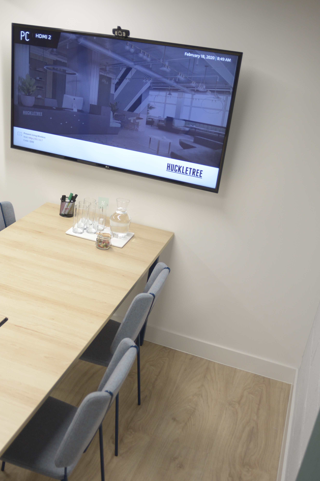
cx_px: 42
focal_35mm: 47
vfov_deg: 41.9
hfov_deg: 27.8
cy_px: 242
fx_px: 627
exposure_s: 1/125
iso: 800
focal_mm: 31
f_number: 3.5
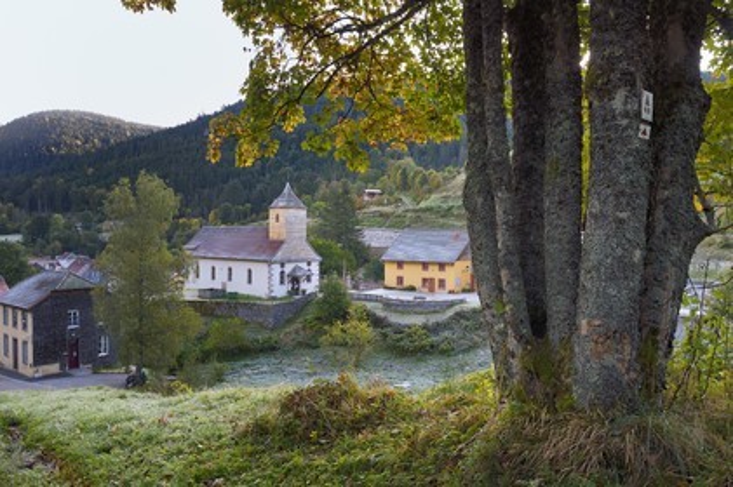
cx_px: 366
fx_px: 590
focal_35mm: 29
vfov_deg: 44.9
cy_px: 244
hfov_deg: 63.7
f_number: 8
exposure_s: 1/50
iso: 200
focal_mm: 29
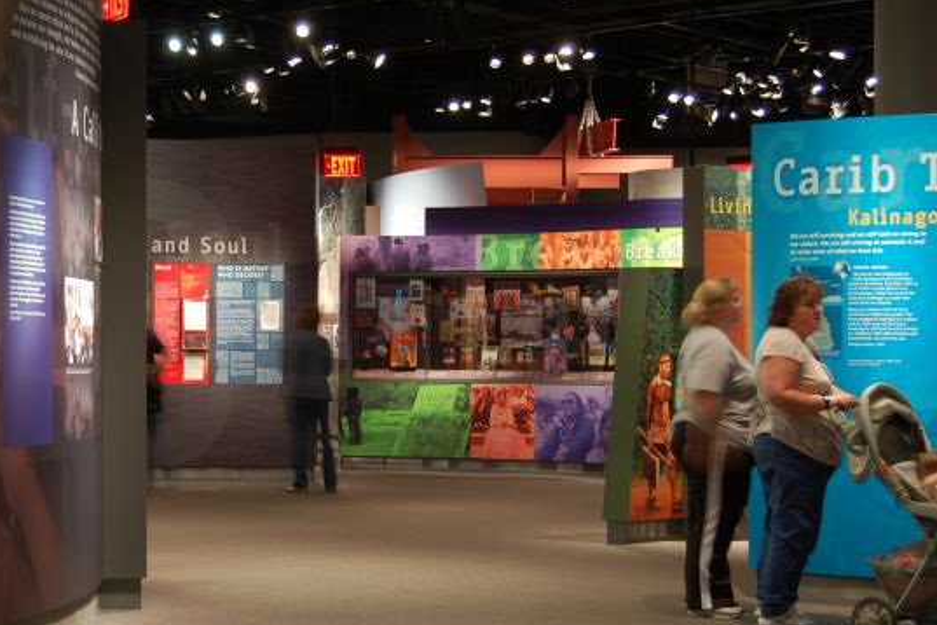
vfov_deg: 23.8
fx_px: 1483
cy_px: 304
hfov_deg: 35.0
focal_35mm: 57
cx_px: 485
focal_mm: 34
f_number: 4.5
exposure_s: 1.3
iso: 200
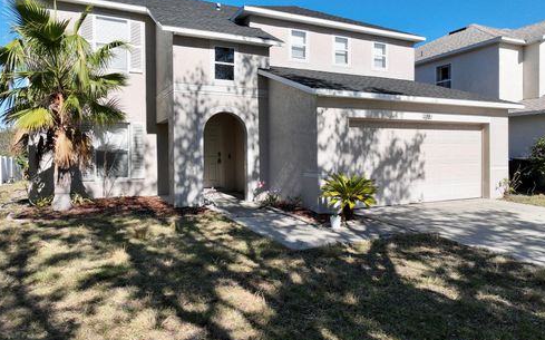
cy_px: 155
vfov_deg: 47.5
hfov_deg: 70.4
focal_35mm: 26
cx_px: 275
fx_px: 386
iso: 220
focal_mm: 12.29
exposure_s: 1/2500
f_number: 2.8
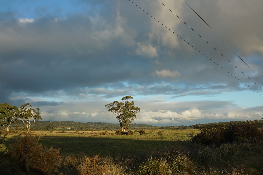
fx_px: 256
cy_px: 88
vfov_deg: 37.9
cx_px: 132
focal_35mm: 35
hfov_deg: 54.4
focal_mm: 35
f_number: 8
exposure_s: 1/125
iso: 125
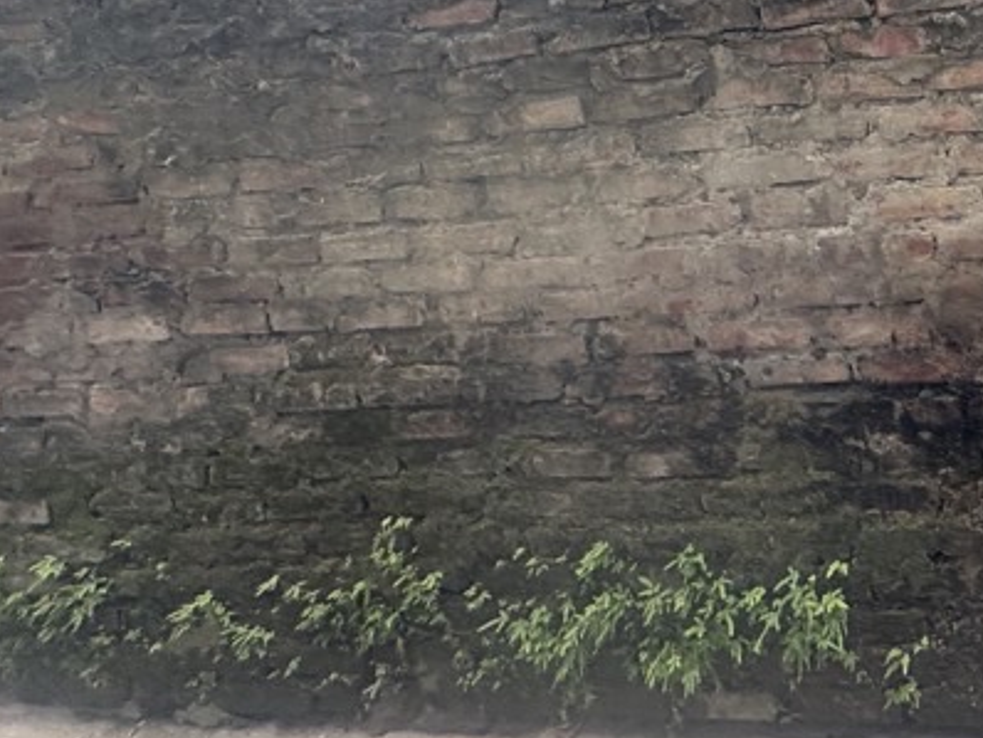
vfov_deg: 32.8
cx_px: 961
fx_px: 1023
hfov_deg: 44.5
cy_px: -141
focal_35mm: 36
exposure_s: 1/136
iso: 40
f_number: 2.2
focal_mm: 2.22
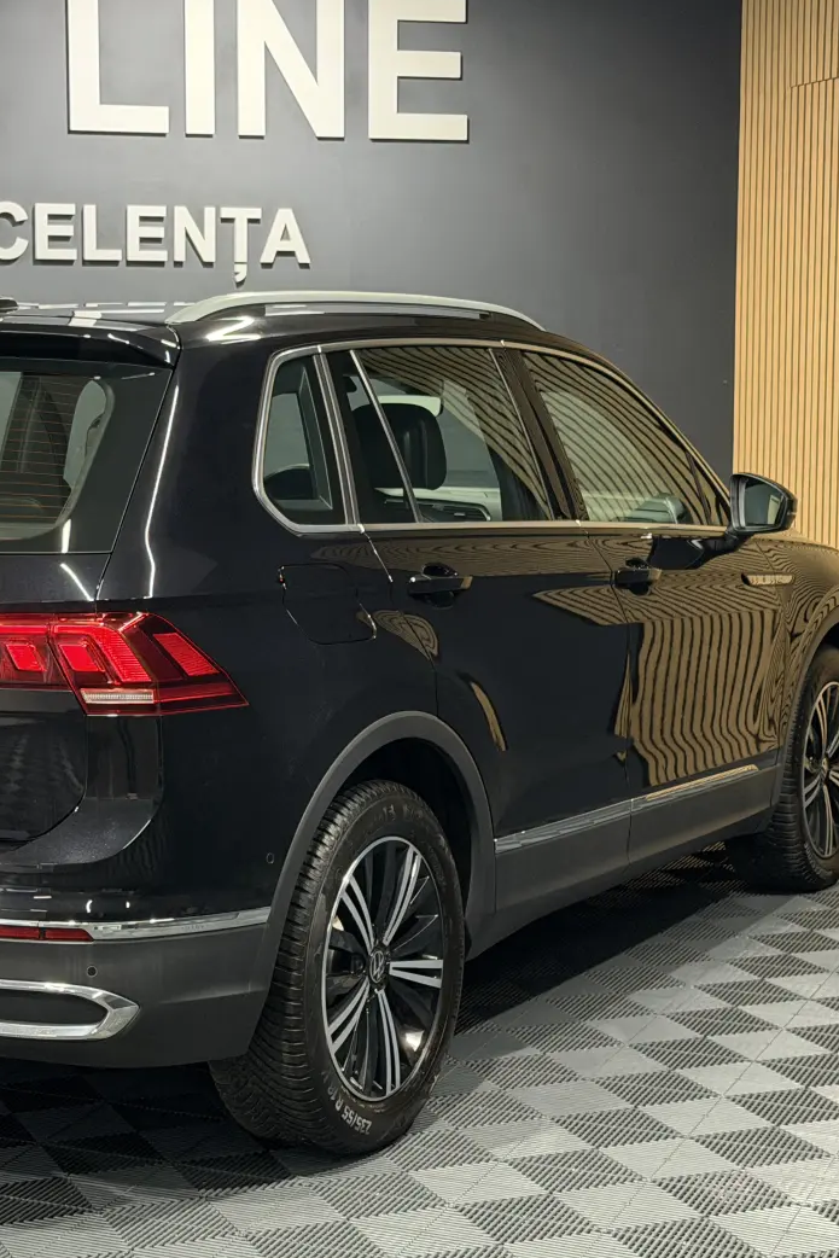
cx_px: 232
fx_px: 2411
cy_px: 613
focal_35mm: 69
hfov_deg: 19.6
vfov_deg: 29.2
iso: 200
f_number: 1.78
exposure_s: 1/50
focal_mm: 6.76
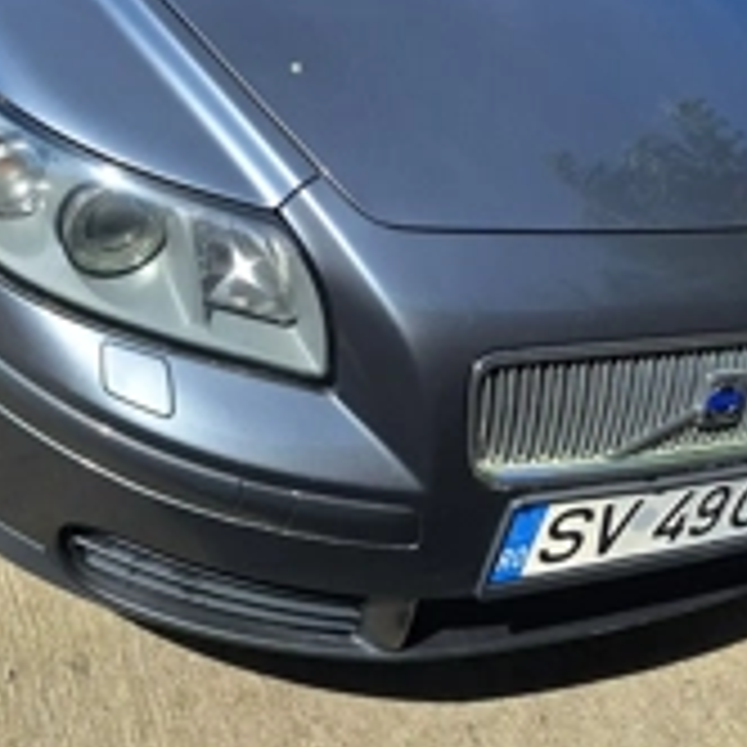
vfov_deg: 30.7
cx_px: 360
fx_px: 1196
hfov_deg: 34.7
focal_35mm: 49
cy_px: -86
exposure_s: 1/2410
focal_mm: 5.54
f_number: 1.8
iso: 40
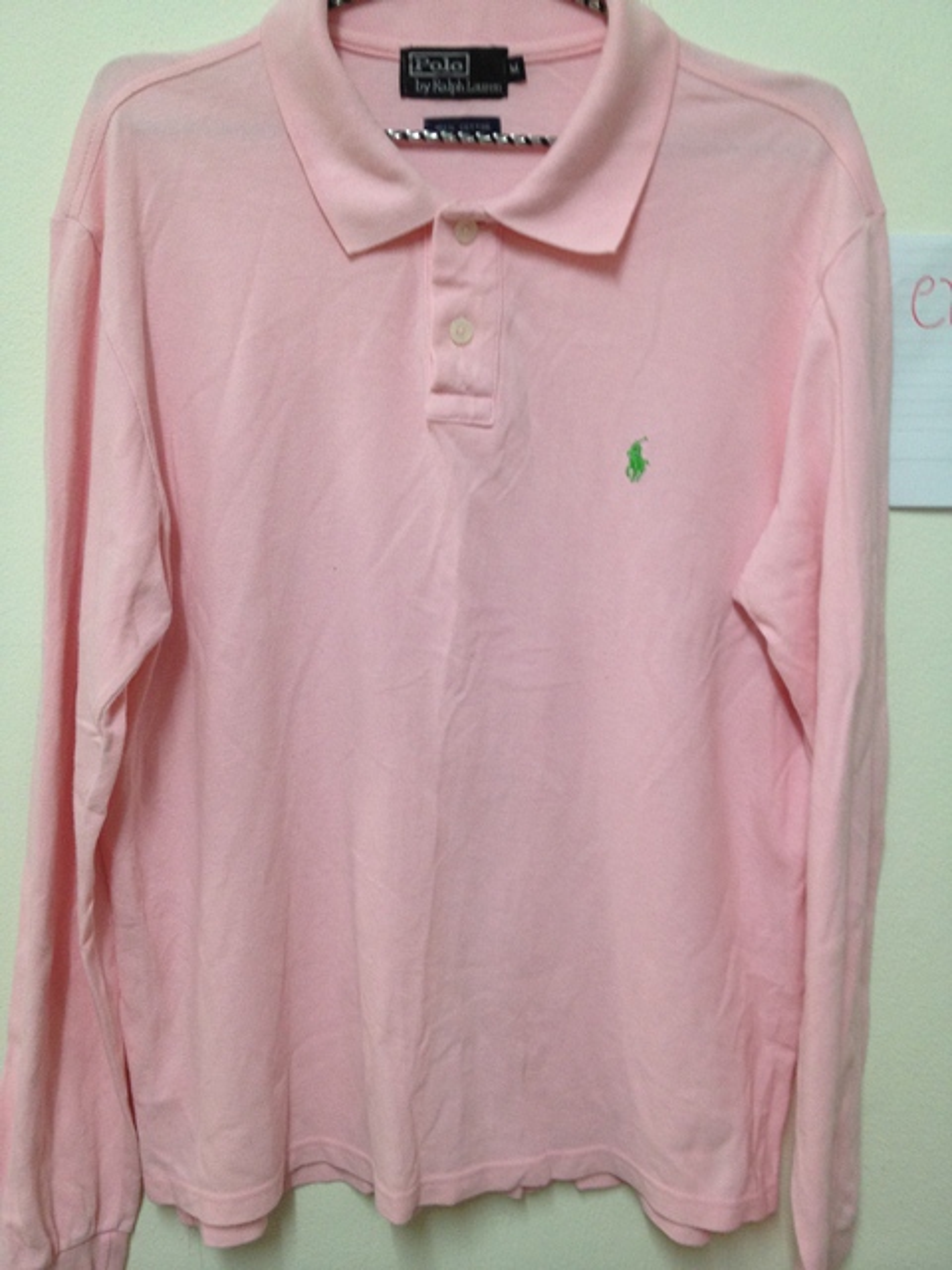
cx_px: 476
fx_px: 1283
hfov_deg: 40.7
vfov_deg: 52.6
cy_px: 635
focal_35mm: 35
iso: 100
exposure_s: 1/20
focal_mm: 4.28
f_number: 2.4
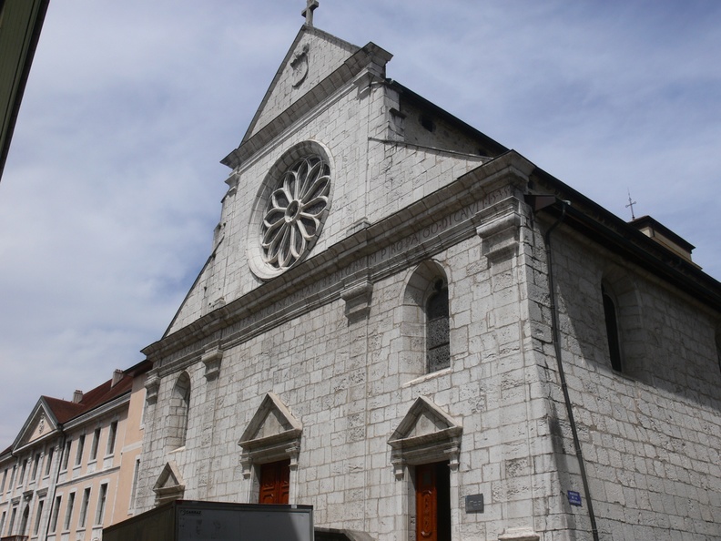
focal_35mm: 35
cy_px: 270
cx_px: 360
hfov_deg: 52.6
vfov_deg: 40.7
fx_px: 729
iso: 80
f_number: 7.1
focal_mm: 7.4
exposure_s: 1/400
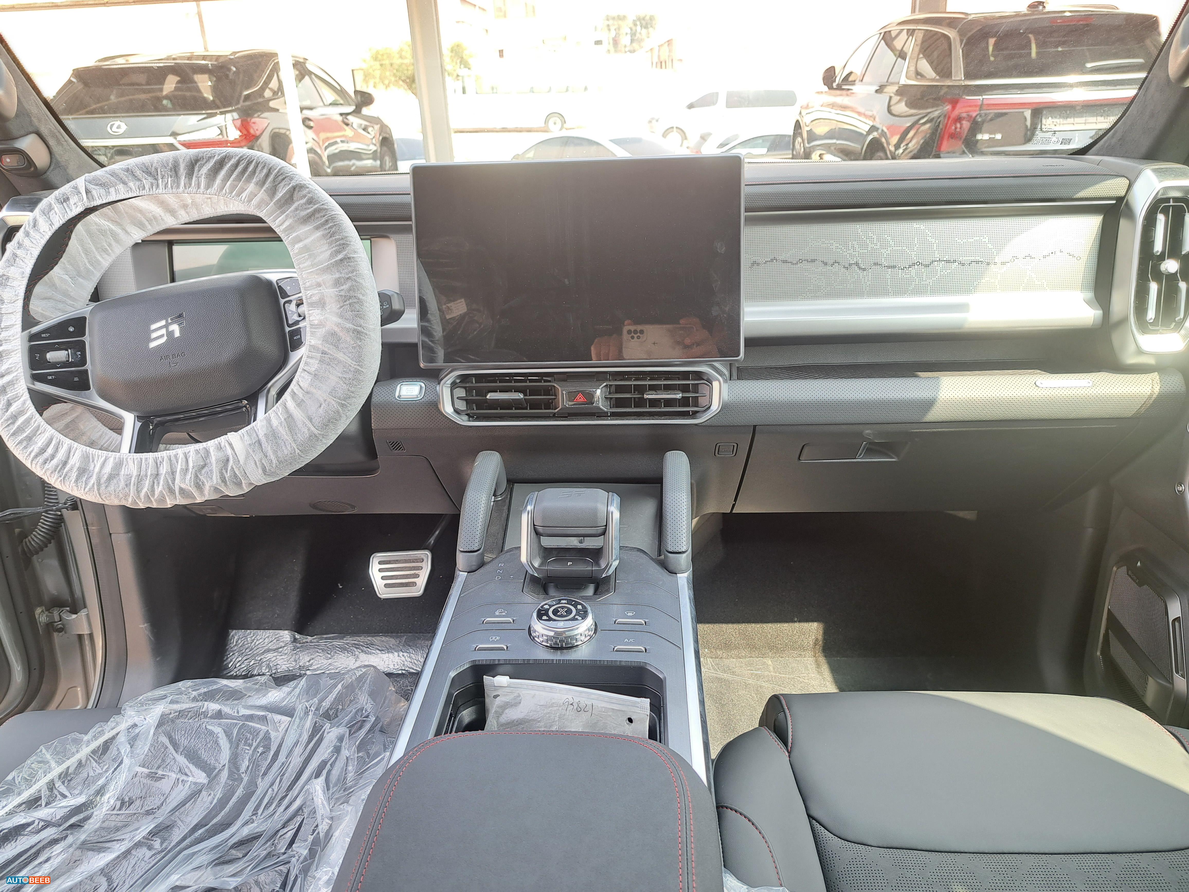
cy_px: 446
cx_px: 594
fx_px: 824
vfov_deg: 56.8
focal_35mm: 24
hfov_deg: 71.6
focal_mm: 5.23
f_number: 1.8
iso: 50
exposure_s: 1/50
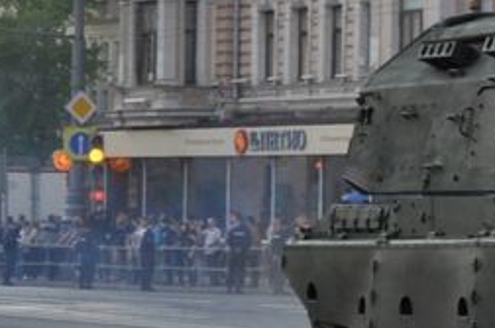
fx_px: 3246
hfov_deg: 8.2
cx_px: 1059
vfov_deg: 5.8
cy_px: 187
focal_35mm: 237
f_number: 2.8
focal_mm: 31
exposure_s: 1/160
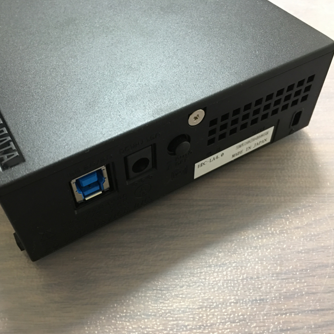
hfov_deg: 47.0
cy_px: 169
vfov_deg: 47.2
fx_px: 382
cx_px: 140
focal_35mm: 35
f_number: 2.2
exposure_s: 1/10
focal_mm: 4.15
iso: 80
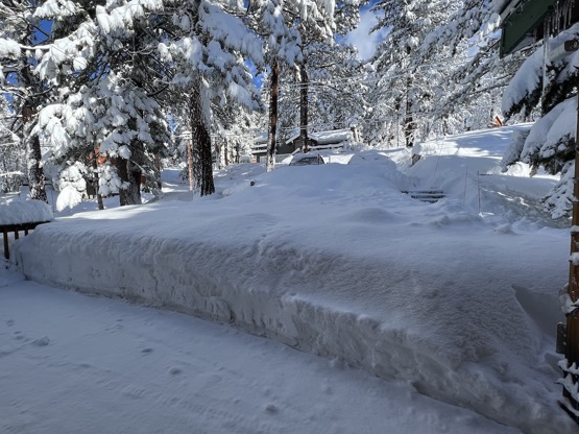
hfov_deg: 98.0
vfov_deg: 81.7
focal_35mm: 15
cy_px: 212
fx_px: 251
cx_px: 268
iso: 32
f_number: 1.8
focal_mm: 1.57
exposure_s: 1/1263
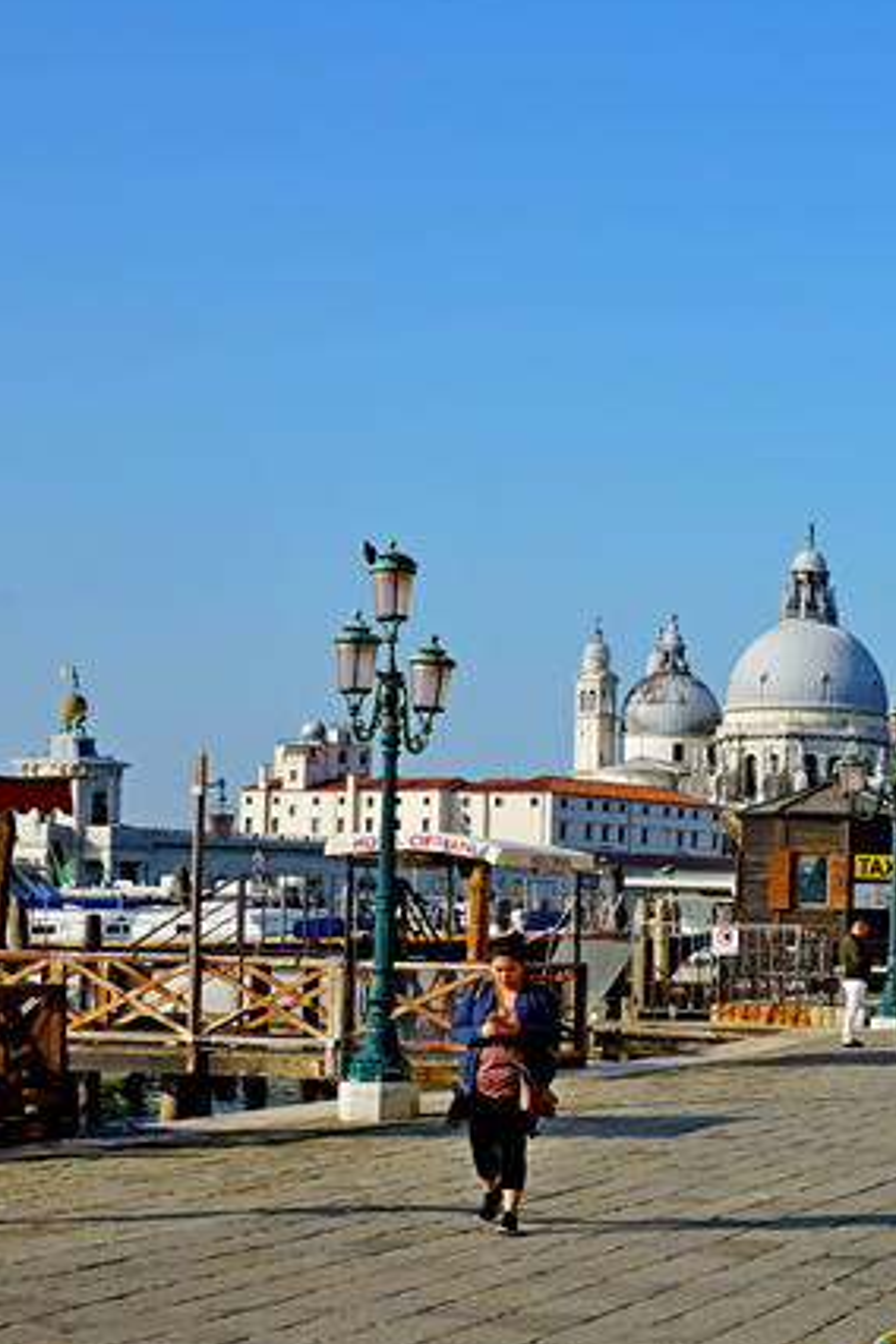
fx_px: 2762
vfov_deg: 27.2
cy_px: 874
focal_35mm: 74
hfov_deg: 17.4
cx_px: 1139
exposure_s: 1/200
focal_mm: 35
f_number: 10
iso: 100
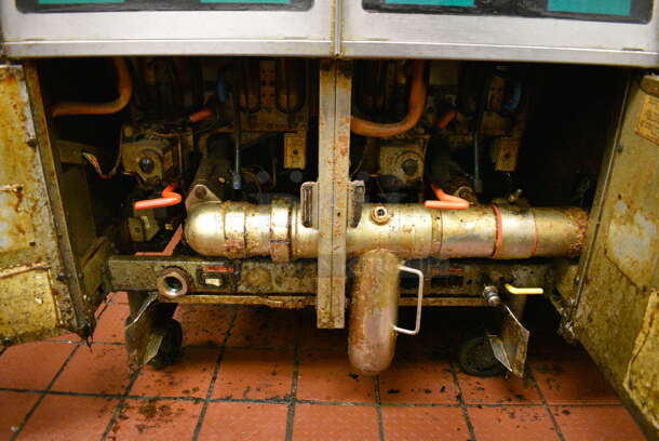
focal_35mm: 27
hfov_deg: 67.3
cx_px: 330
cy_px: 220
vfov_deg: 48.0
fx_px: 495
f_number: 3.5
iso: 7200
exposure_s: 1/125
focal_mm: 18
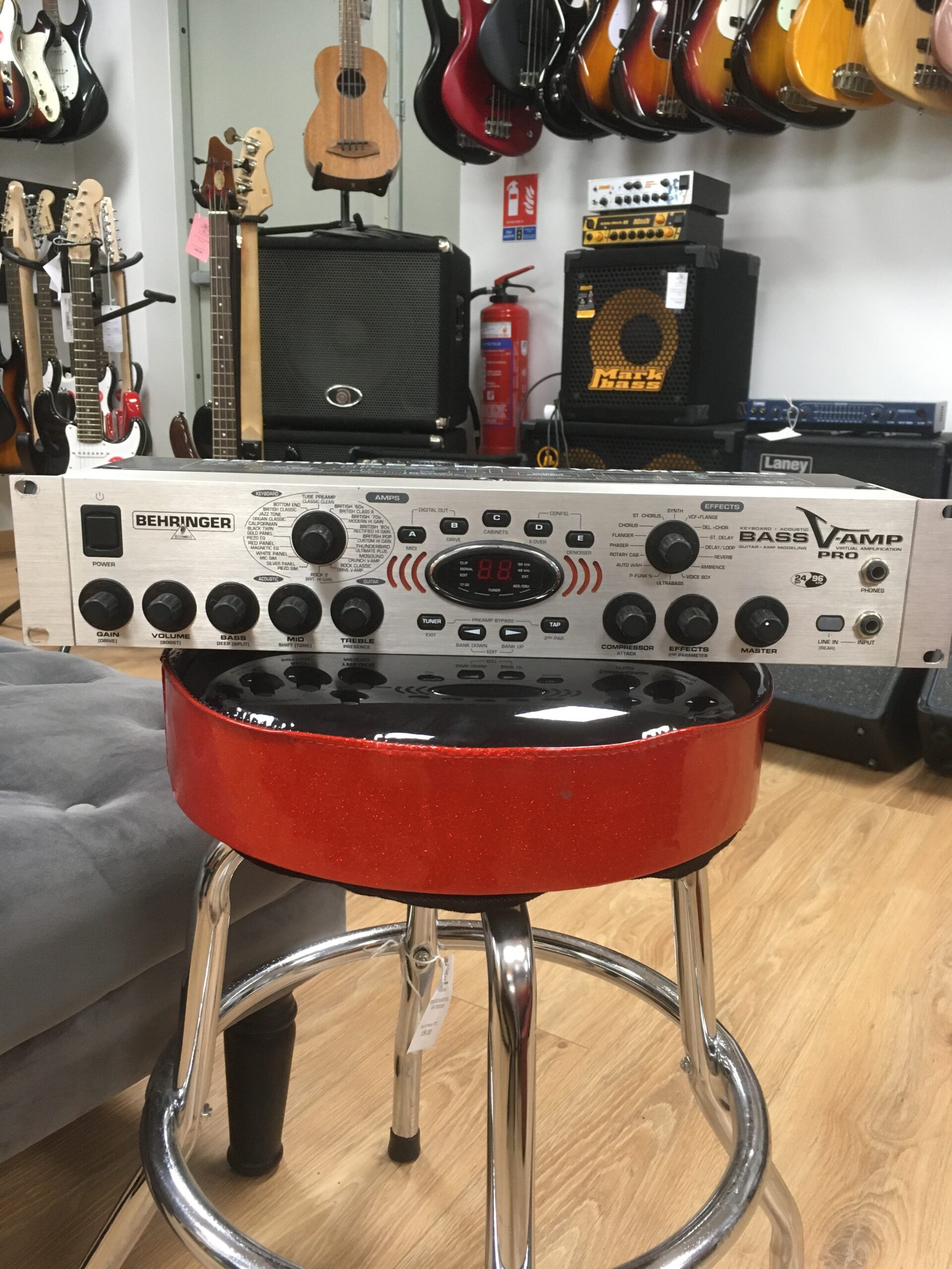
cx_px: 476
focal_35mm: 29
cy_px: 634
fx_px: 1063
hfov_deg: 48.2
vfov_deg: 61.7
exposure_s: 1/33
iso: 200
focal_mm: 4.15
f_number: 2.2
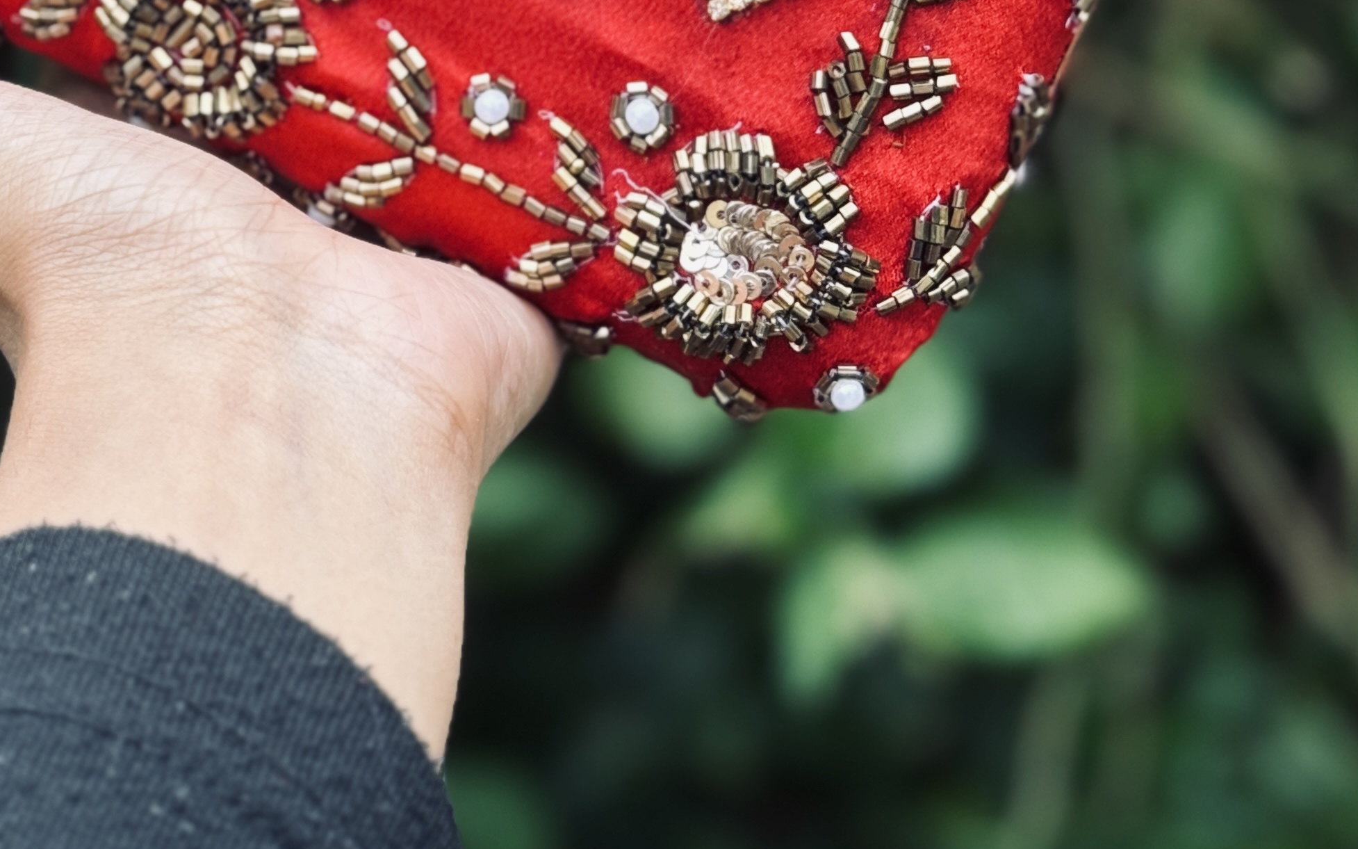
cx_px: 417
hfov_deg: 19.7
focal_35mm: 105
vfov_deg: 11.9
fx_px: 3886
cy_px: -445
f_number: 1.78
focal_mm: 6.76
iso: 100
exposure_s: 1/64
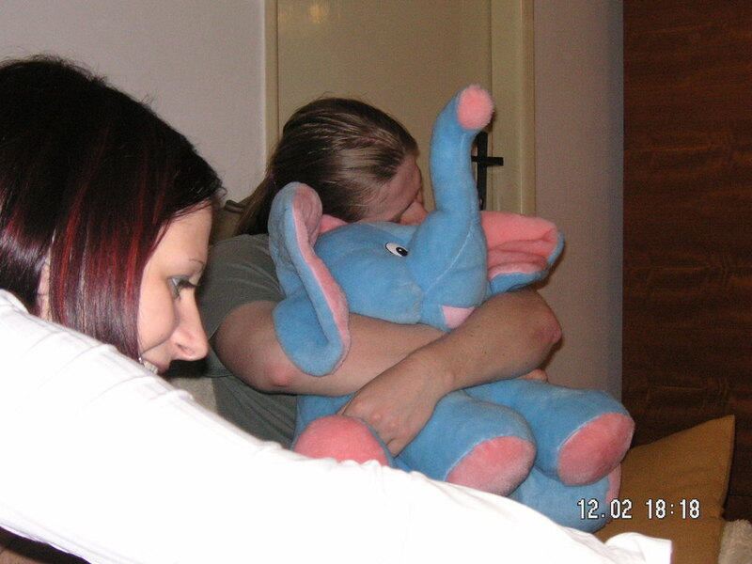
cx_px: 376
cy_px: 282
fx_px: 1325
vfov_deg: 24.0
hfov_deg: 31.7
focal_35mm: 61
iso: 160
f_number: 3.9
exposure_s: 1/60
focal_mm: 10.2
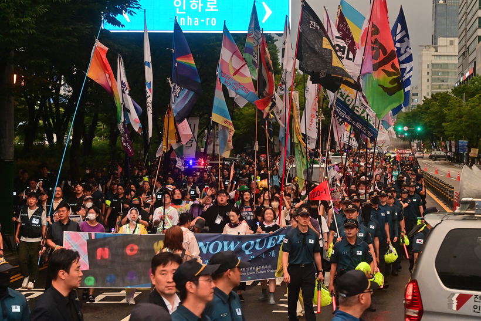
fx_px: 1136
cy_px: 160
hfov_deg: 23.9
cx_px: 240
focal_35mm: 85
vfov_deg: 16.1
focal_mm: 85
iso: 3200
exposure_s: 1/160
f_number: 7.1
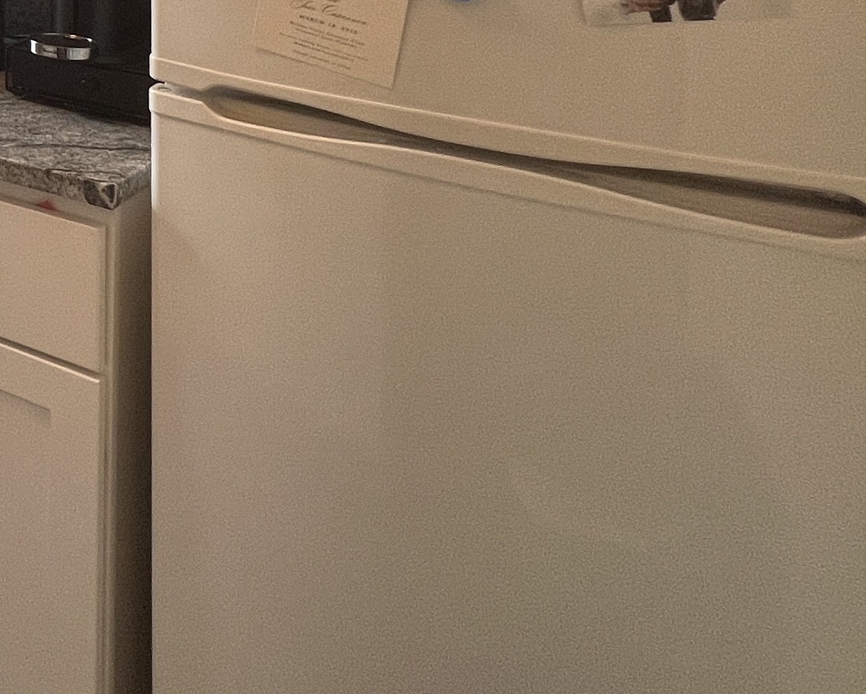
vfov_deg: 29.0
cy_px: -210
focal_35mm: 42
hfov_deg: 28.6
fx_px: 1077
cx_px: -427
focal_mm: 1.57
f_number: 1.8
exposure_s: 1/120
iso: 64
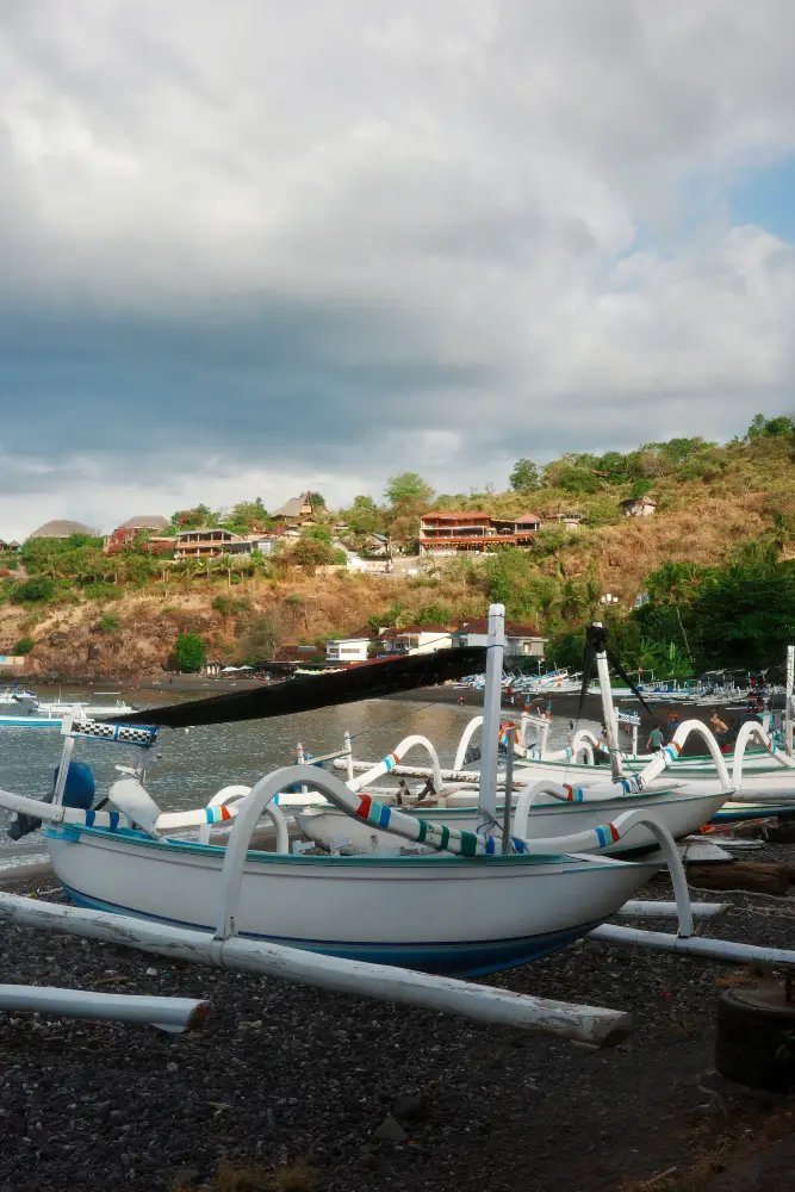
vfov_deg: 48.5
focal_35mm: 40
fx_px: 1324
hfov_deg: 33.4
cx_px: 398
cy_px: 596
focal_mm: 26
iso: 200
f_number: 5.6
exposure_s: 1/800
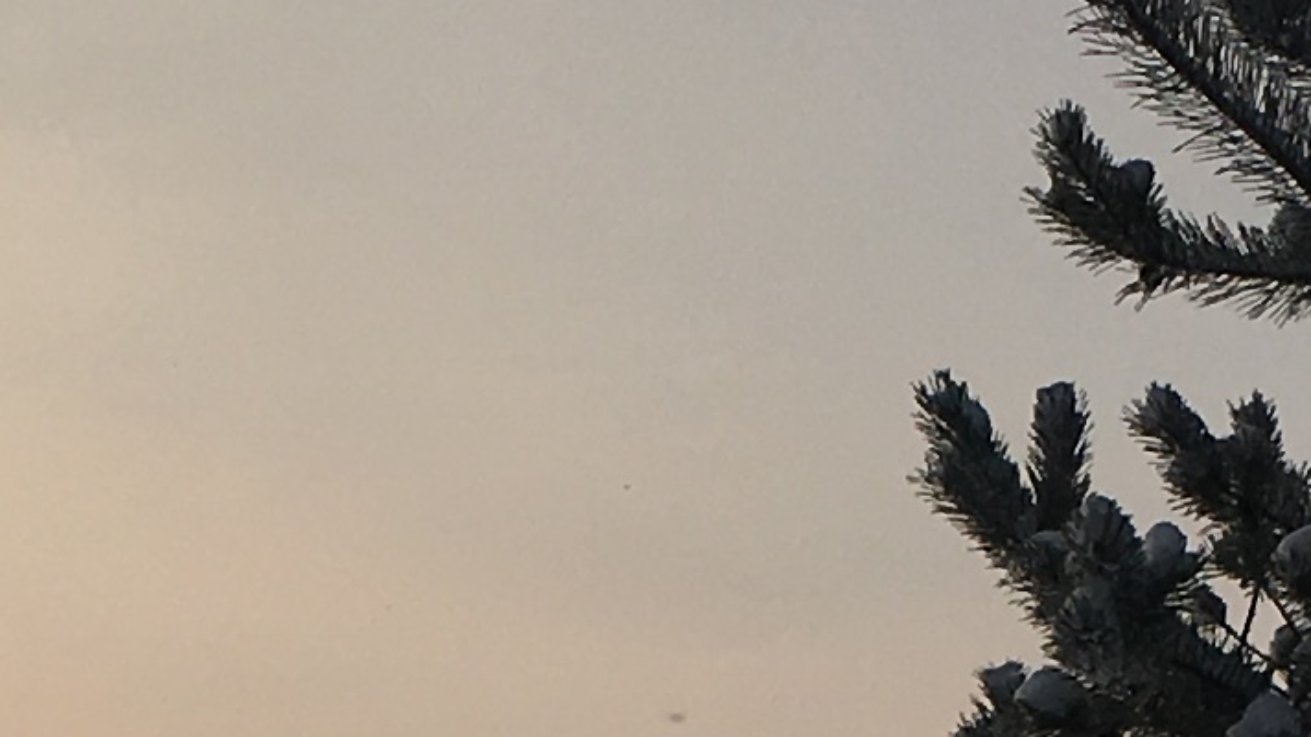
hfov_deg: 12.0
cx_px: 295
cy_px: 1223
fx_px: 6221
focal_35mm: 179
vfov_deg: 6.7
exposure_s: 1/4049
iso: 25
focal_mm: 4.15
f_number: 2.2
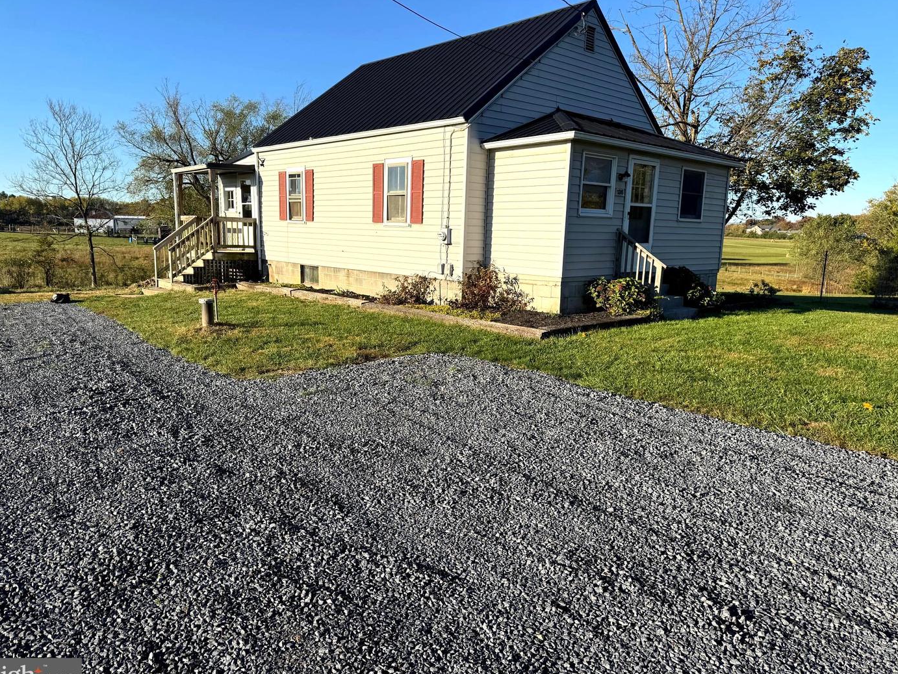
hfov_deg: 69.4
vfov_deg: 54.9
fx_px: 649
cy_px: 344
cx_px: 435
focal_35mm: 25
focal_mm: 6.76
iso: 80
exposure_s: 1/3096
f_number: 1.78
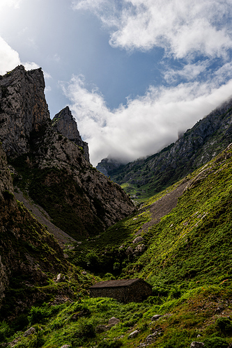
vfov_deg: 54.5
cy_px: 174
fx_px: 339
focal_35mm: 35
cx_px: 116
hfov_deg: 37.8
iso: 100
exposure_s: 1/1600
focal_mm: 35
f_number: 6.3
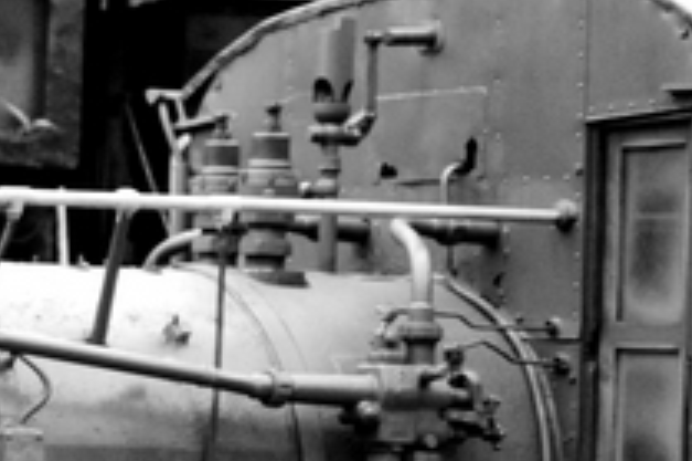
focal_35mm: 151
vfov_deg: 9.0
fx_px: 2900
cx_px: -762
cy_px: 421
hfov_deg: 11.9
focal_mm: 35
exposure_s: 1/5000
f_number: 1.4
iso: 2500
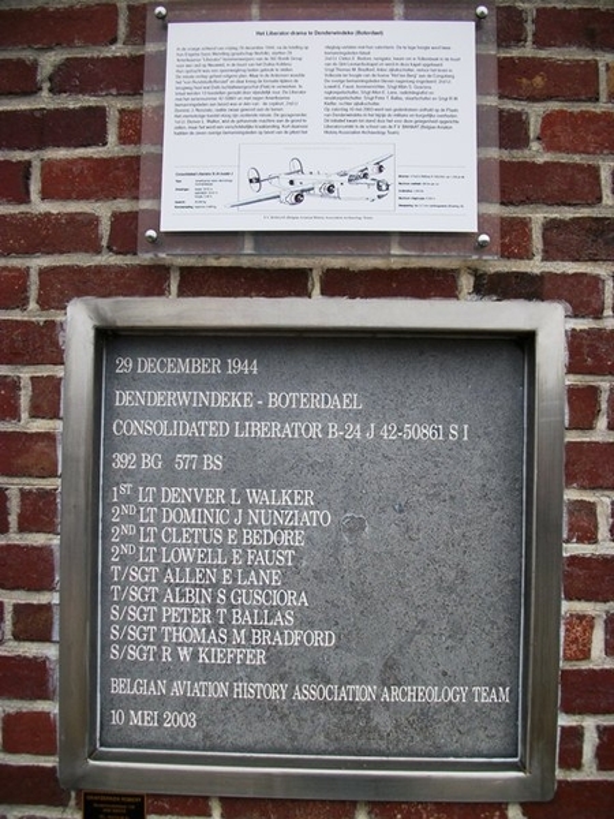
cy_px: 410
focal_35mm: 32
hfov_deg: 44.2
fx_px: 757
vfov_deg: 56.8
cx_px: 307
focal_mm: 5.7
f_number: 2.9
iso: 80
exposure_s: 1/100
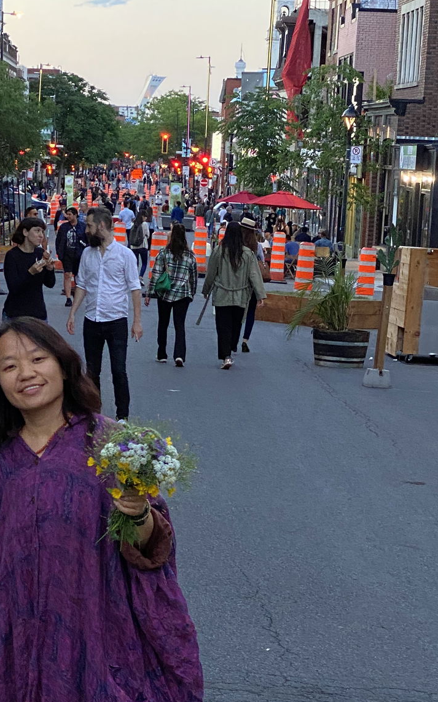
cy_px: 528
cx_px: 114
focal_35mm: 103
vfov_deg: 20.1
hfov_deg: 12.7
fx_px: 1969
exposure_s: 1/60
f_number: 2
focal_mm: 6
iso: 100
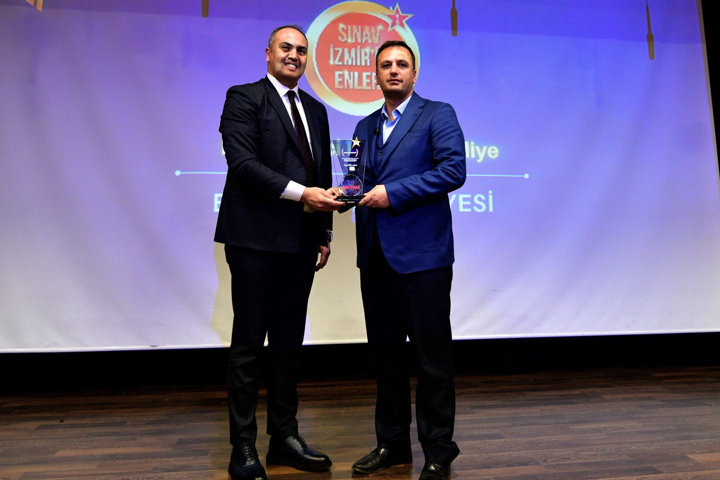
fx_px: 480
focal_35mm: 24
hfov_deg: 73.5
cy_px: 218
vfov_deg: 53.1
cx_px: 322
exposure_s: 1/80
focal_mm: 20
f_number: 2.8
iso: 1250
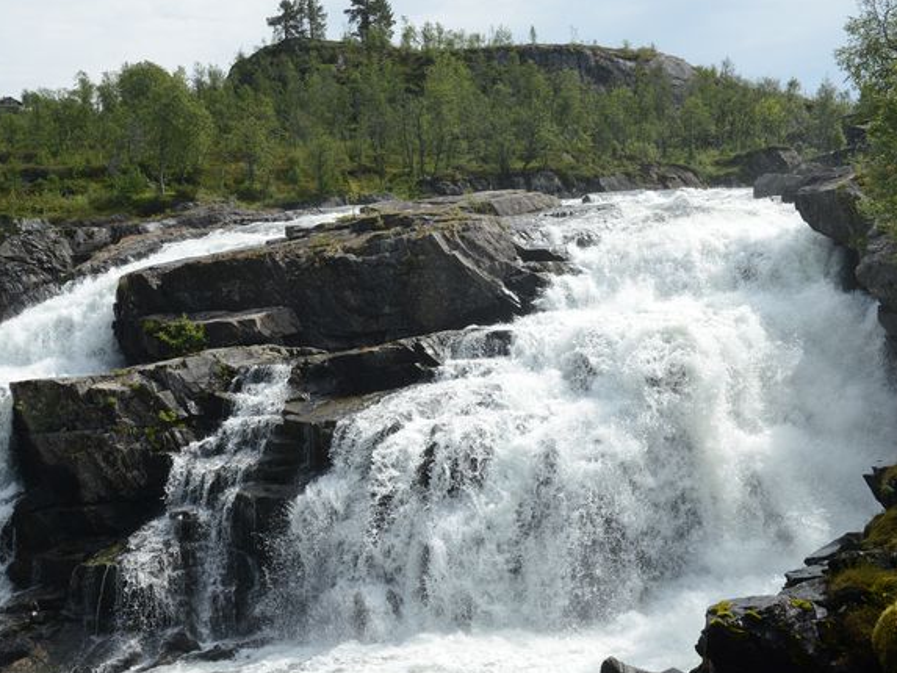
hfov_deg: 40.0
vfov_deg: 30.9
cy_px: 357
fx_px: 1218
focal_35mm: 47
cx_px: 310
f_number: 16
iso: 800
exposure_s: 1/800
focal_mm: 35
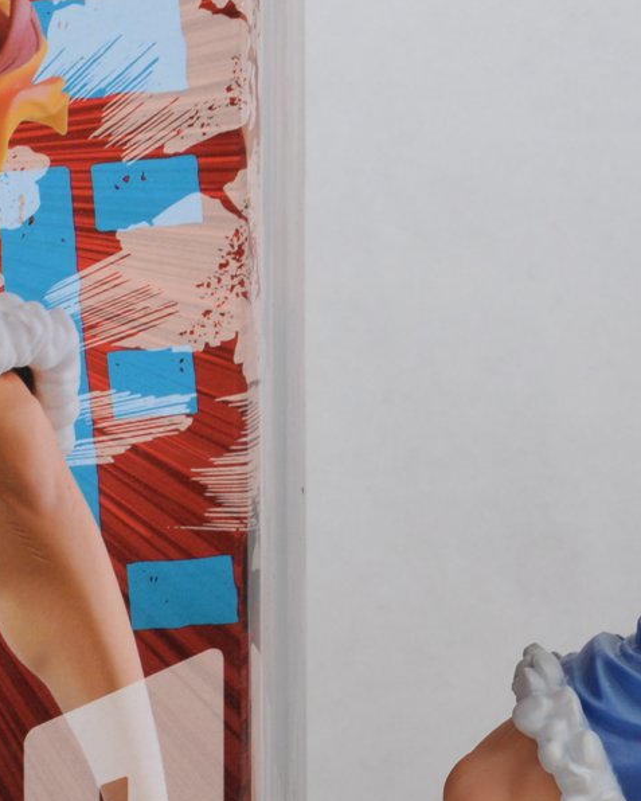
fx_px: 5619
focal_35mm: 237
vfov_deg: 8.2
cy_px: 294
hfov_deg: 6.5
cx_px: 492
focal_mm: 50
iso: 500
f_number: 13
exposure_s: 1/100
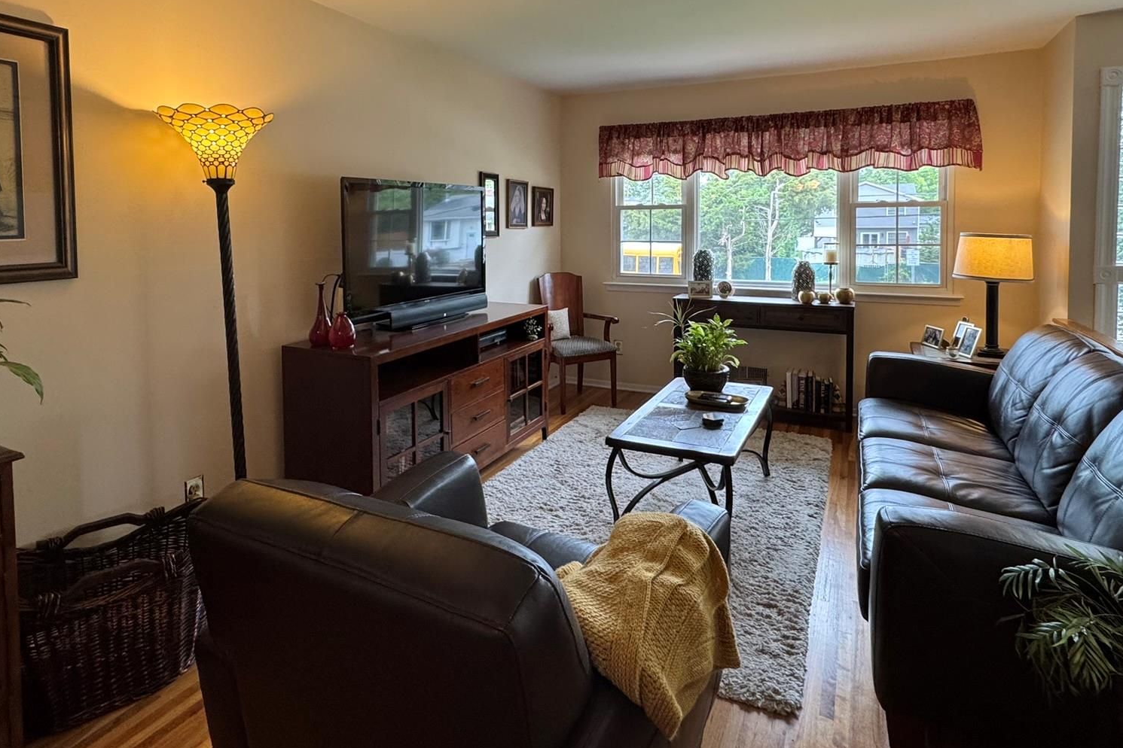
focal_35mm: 20
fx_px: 624
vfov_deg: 60.4
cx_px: 575
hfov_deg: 84.0
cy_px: 246
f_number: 2.2
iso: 250
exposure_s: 1/120
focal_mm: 2.22
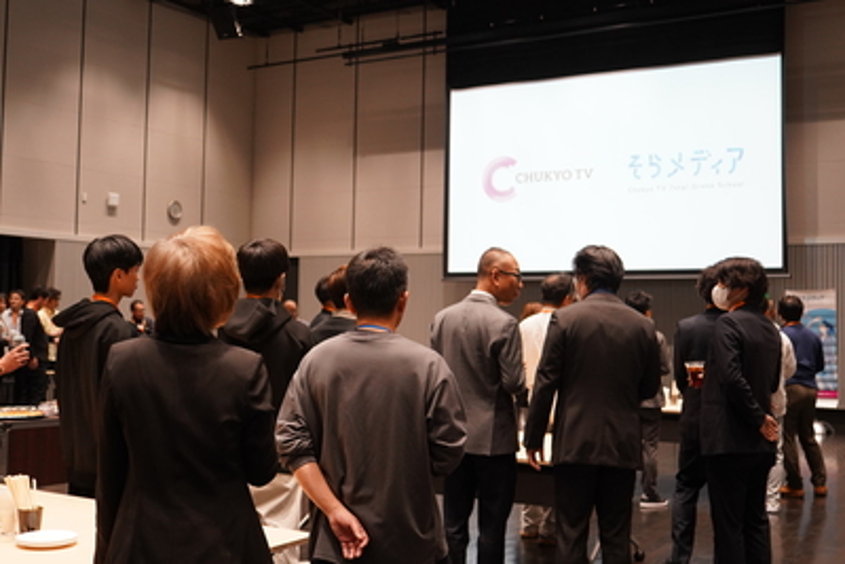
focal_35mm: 42
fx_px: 986
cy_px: 282
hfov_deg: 46.4
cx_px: 422
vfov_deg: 31.9
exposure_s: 1/160
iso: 1600
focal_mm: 28
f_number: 3.2
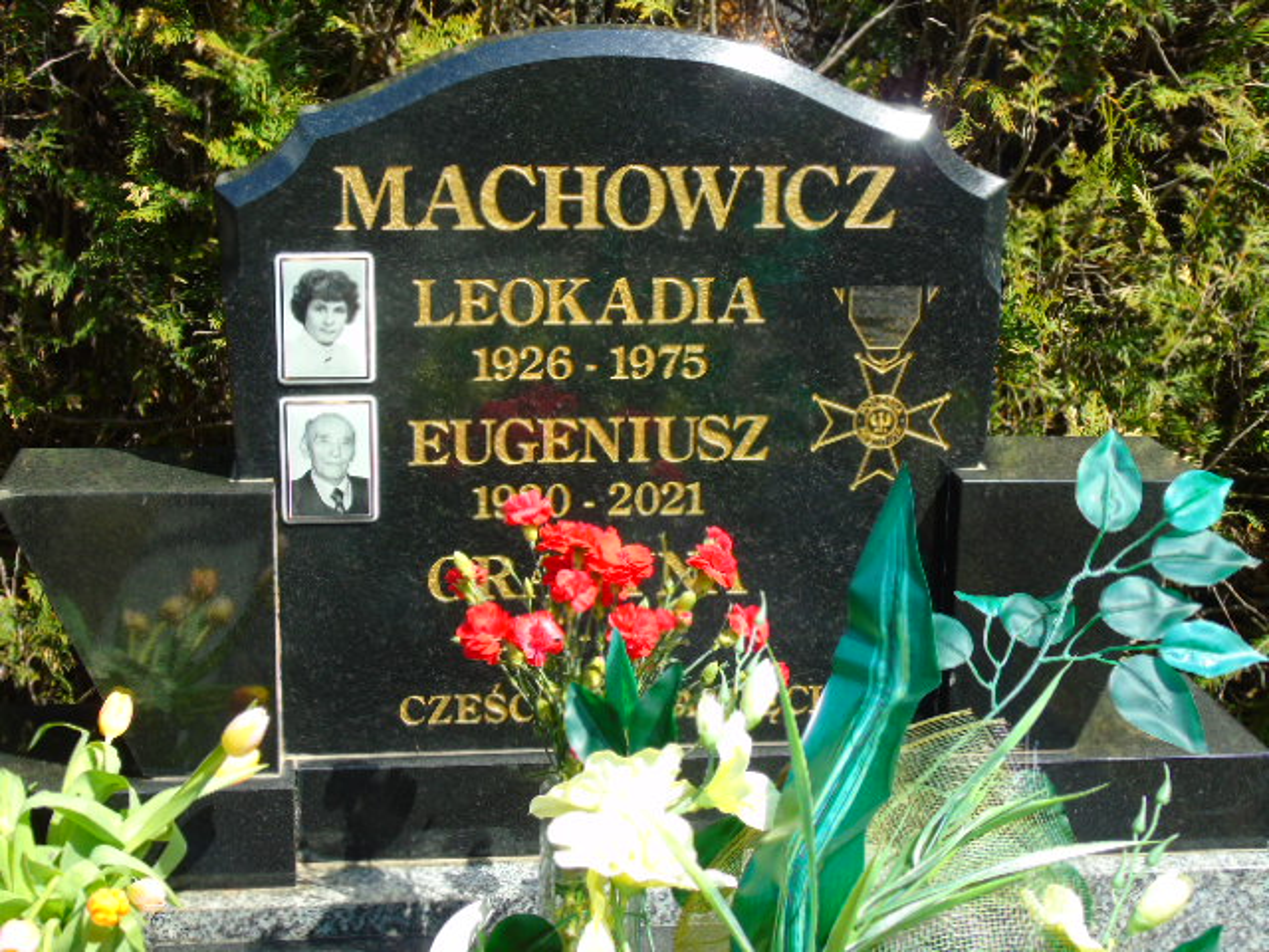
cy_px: 476
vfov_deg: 23.7
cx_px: 634
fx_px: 2273
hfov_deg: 31.2
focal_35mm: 62
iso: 80
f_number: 4.5
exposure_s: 1/250
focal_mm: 11
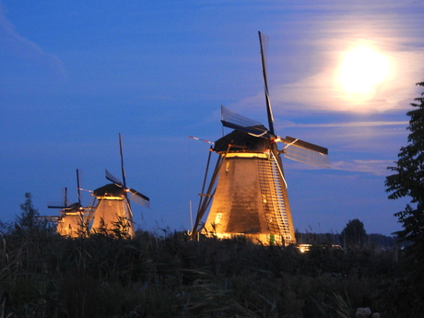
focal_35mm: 115
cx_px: 212
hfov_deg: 17.1
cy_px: 159
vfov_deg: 12.9
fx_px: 1409
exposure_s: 1
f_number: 4
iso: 800
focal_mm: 20.5
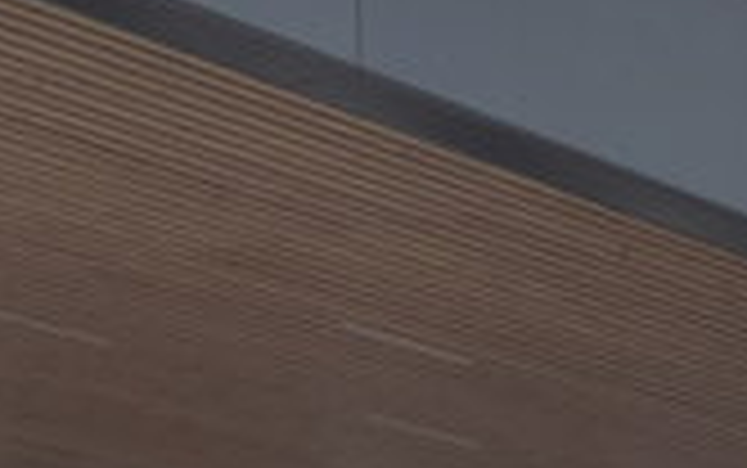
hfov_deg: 6.8
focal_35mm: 299
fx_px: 6091
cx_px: -626
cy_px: 567
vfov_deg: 4.4
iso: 160
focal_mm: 8
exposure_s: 1/250
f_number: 2.5
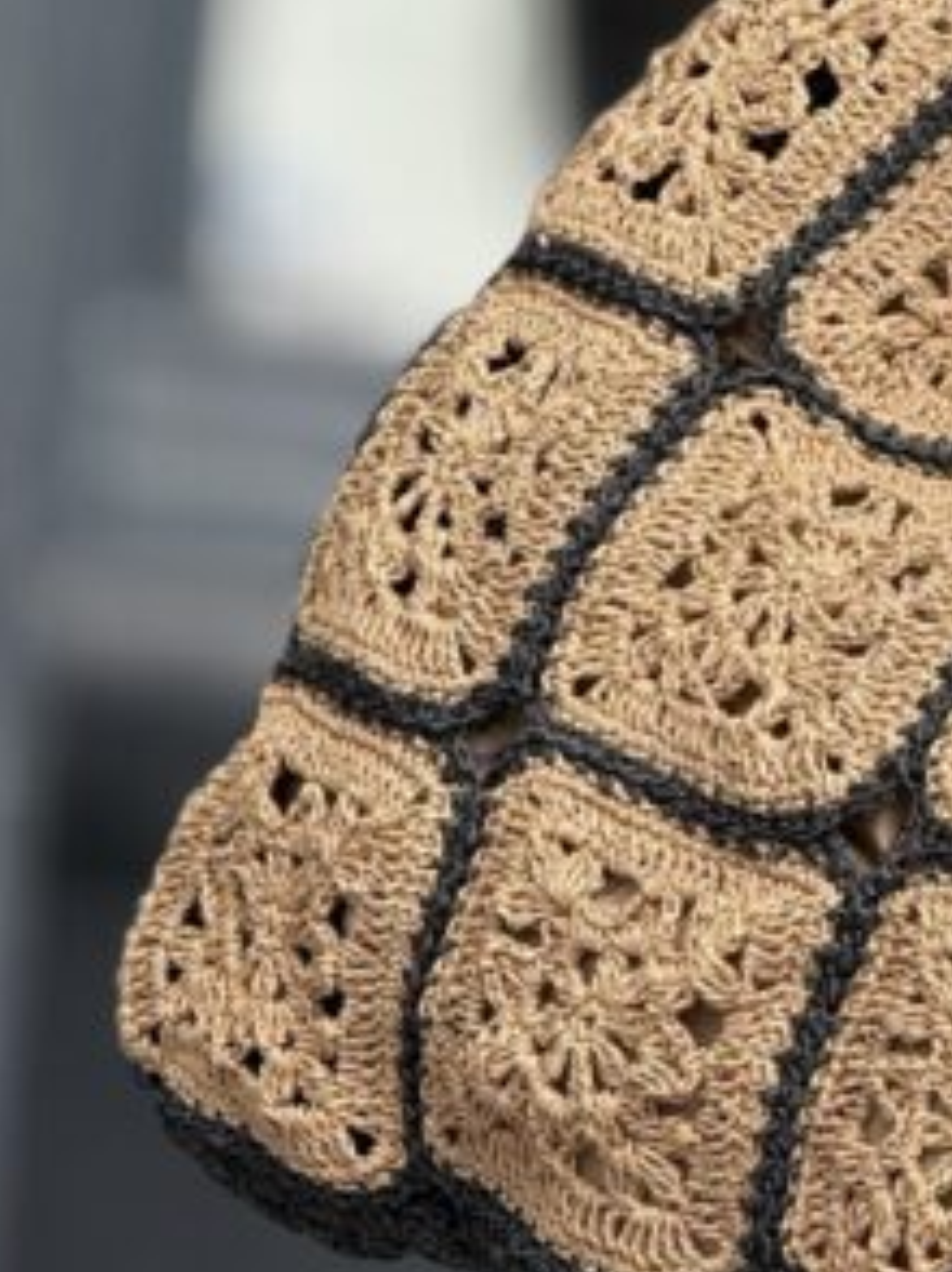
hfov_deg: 4.5
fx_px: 12008
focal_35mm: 327
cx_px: 1251
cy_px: -9
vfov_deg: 6.0
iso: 50
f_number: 2.8
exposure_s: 1/328
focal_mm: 15.66
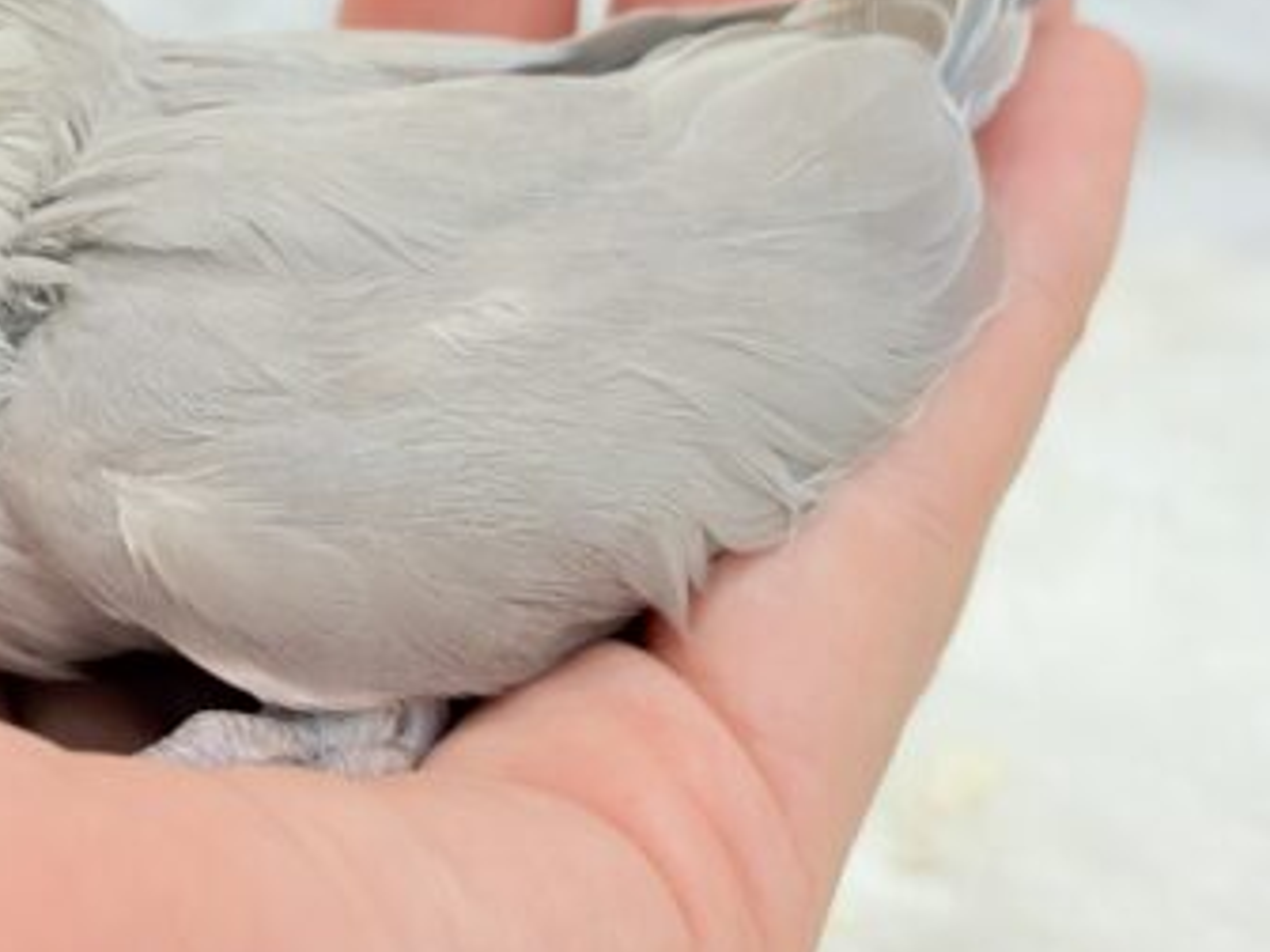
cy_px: 91
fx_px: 3632
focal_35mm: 99
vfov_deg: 14.8
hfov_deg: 19.6
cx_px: 223
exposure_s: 1/50
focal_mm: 5.96
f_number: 1.6
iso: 40
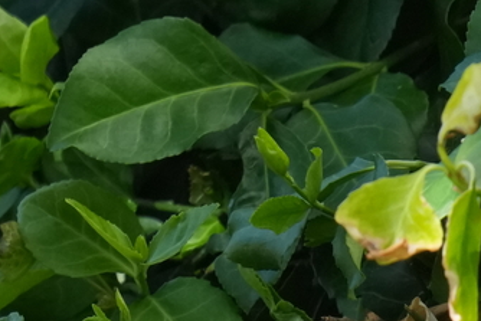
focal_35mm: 3882
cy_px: -153
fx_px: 51888
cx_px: -958
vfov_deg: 0.4
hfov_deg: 0.5
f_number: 5.6
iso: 2000
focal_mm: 600
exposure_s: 1/1000
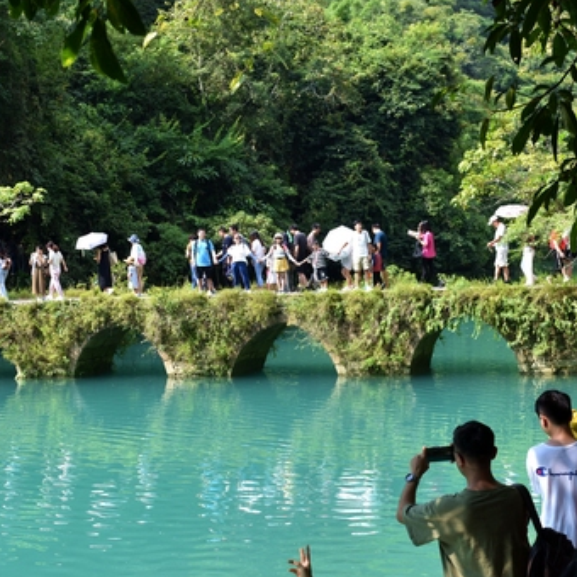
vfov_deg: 24.6
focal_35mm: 70
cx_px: 416
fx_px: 1320
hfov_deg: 24.4
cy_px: 318
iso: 100
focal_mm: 35
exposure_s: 1/320
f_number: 5
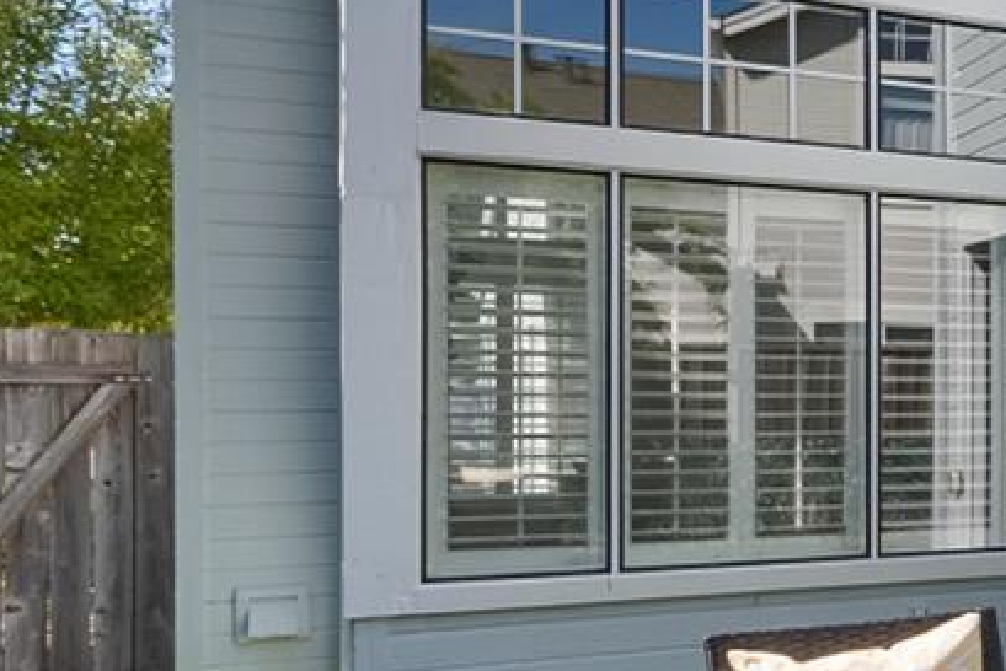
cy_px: 430
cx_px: 1572
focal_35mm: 55
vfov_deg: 24.6
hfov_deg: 25.4
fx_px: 1537
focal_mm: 10
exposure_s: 1/250
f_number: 9
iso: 160
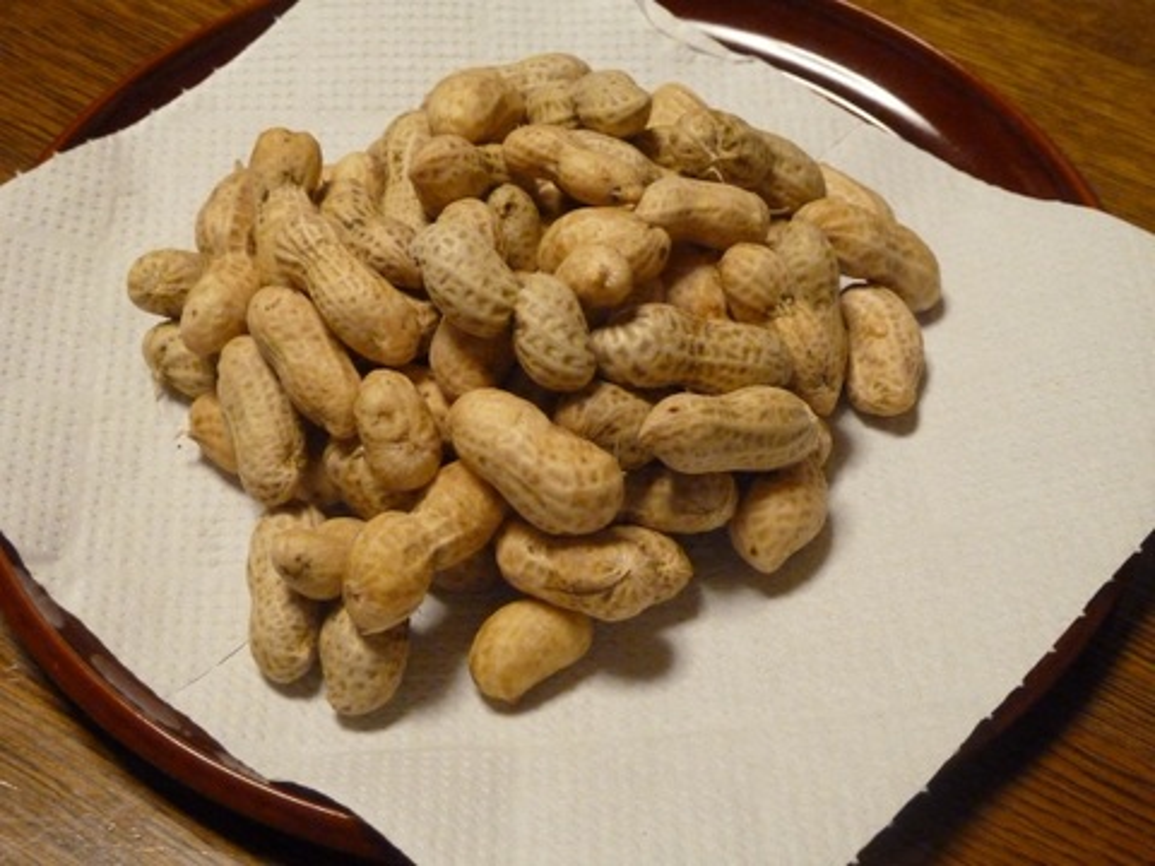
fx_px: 2102
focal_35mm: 63
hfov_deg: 30.7
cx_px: 578
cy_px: 433
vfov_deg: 23.3
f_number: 4
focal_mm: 10.3
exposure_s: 1/60
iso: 800
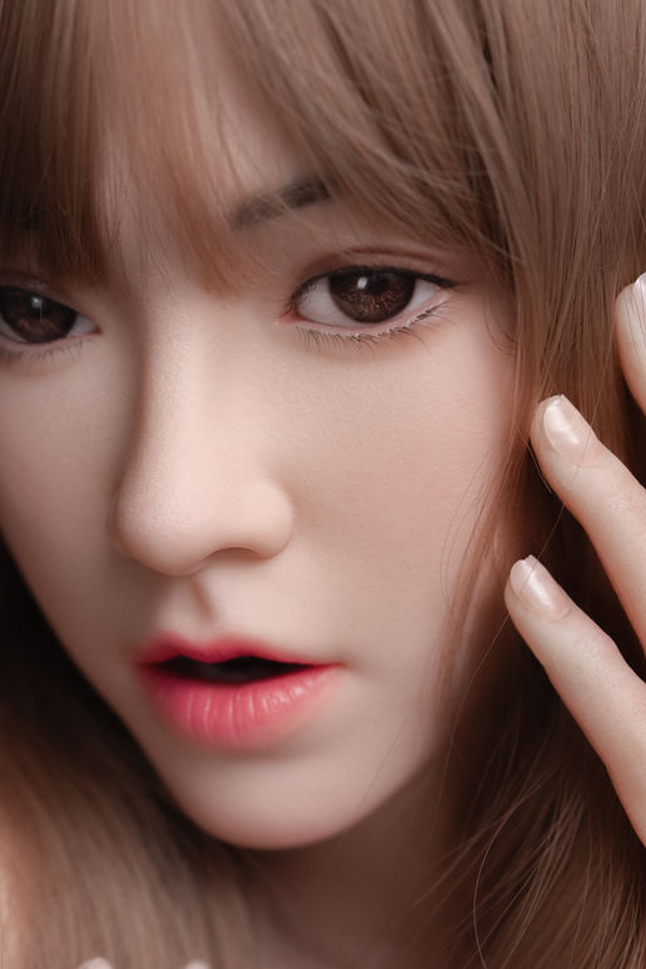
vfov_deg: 34.5
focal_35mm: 58
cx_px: 276
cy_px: 514
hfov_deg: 23.4
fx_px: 1562
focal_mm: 50
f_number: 2.8
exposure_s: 1/200
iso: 200
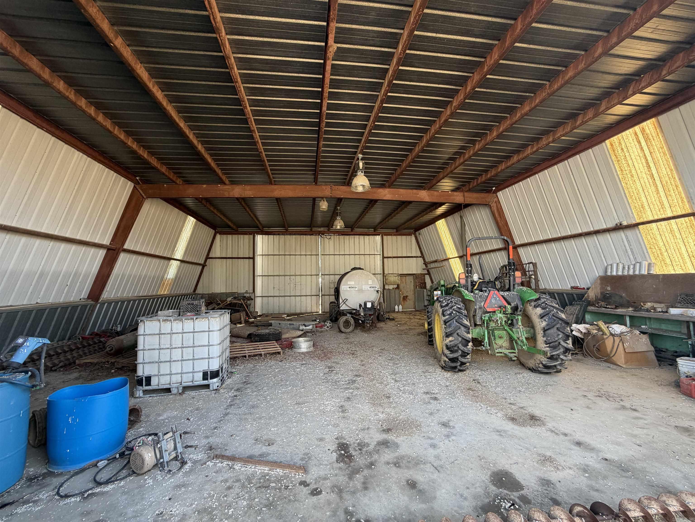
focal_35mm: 14
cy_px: 261
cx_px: 348
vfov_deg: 85.7
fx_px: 281
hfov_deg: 102.1
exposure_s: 1/121
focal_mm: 2.22
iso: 125
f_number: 2.2
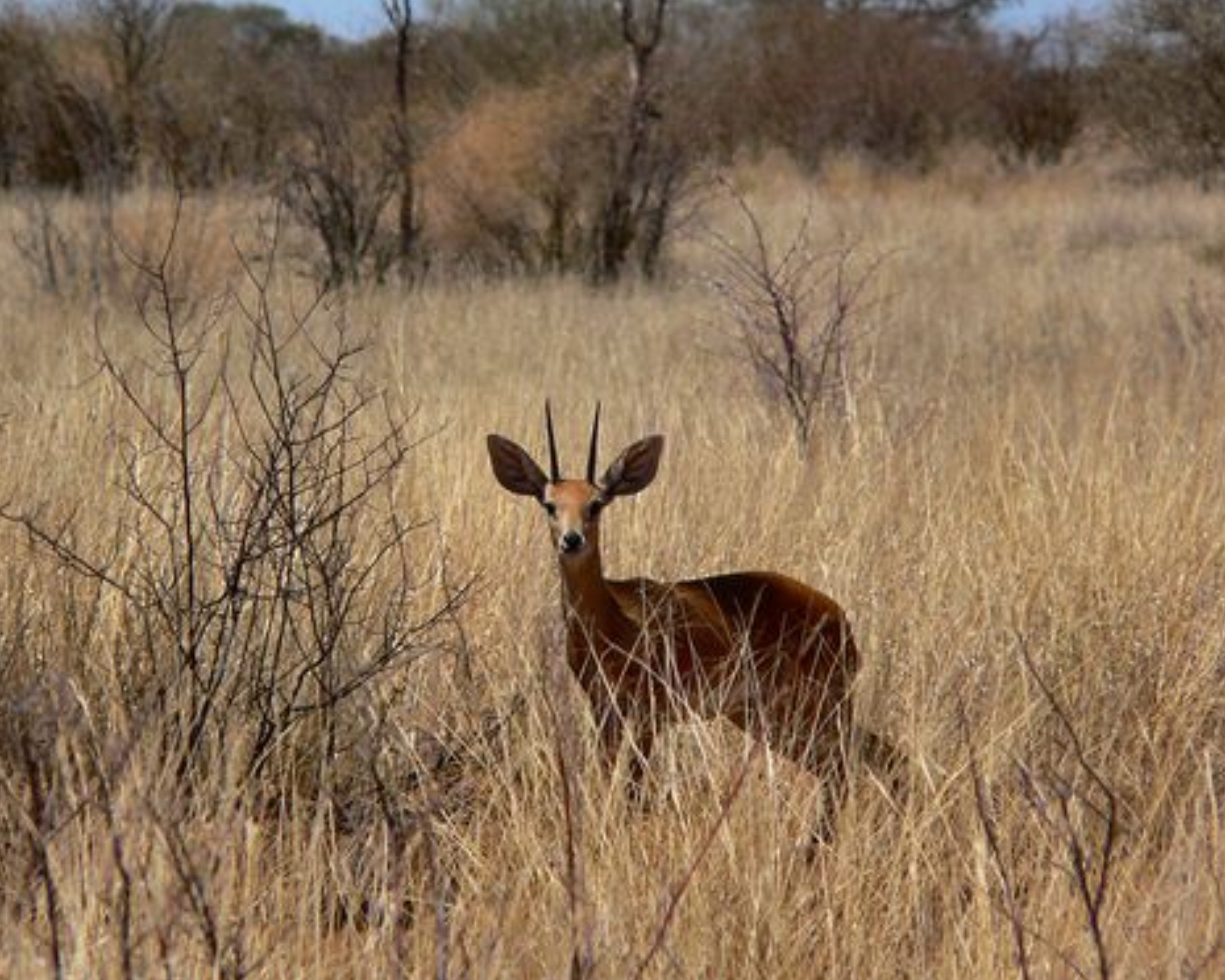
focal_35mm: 453
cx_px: 632
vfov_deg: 3.4
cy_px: 491
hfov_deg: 4.3
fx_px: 16424
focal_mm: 72
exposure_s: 1/800
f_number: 5.6
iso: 80
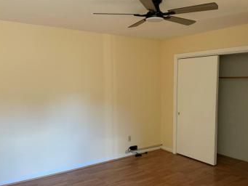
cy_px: 104
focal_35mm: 34
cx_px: 131
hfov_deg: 53.9
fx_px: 244
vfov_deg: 41.8
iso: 100
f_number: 1.8
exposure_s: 1/60
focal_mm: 3
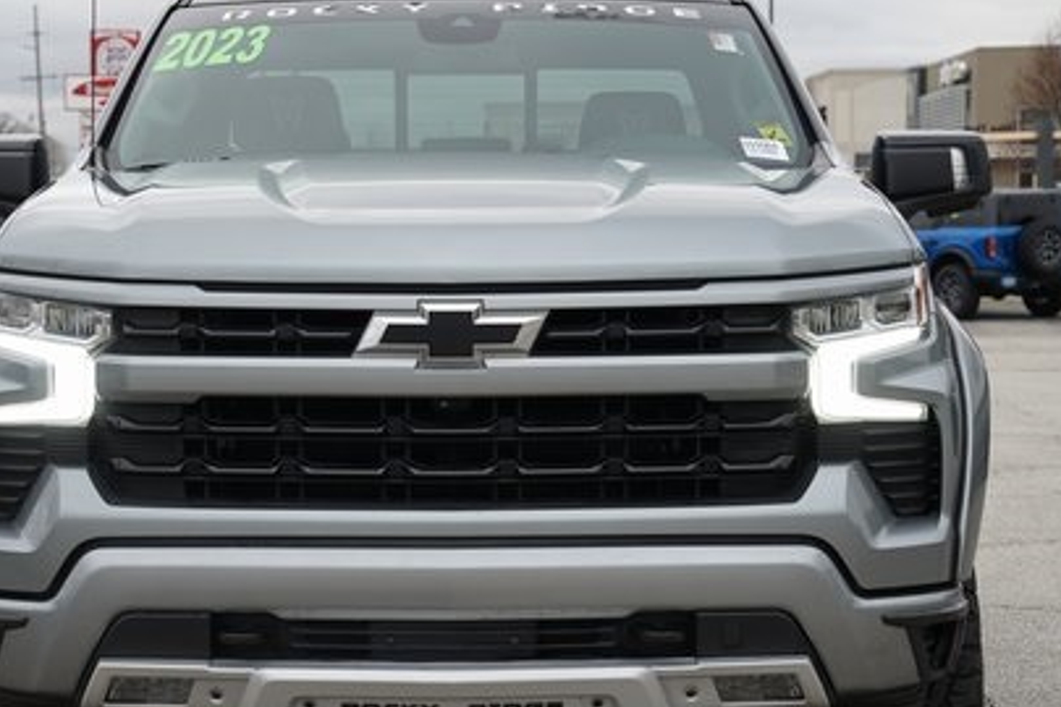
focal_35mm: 109
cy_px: 386
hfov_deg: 18.7
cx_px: 456
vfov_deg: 12.6
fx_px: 3212
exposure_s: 1/100
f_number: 6.3
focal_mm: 69
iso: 100
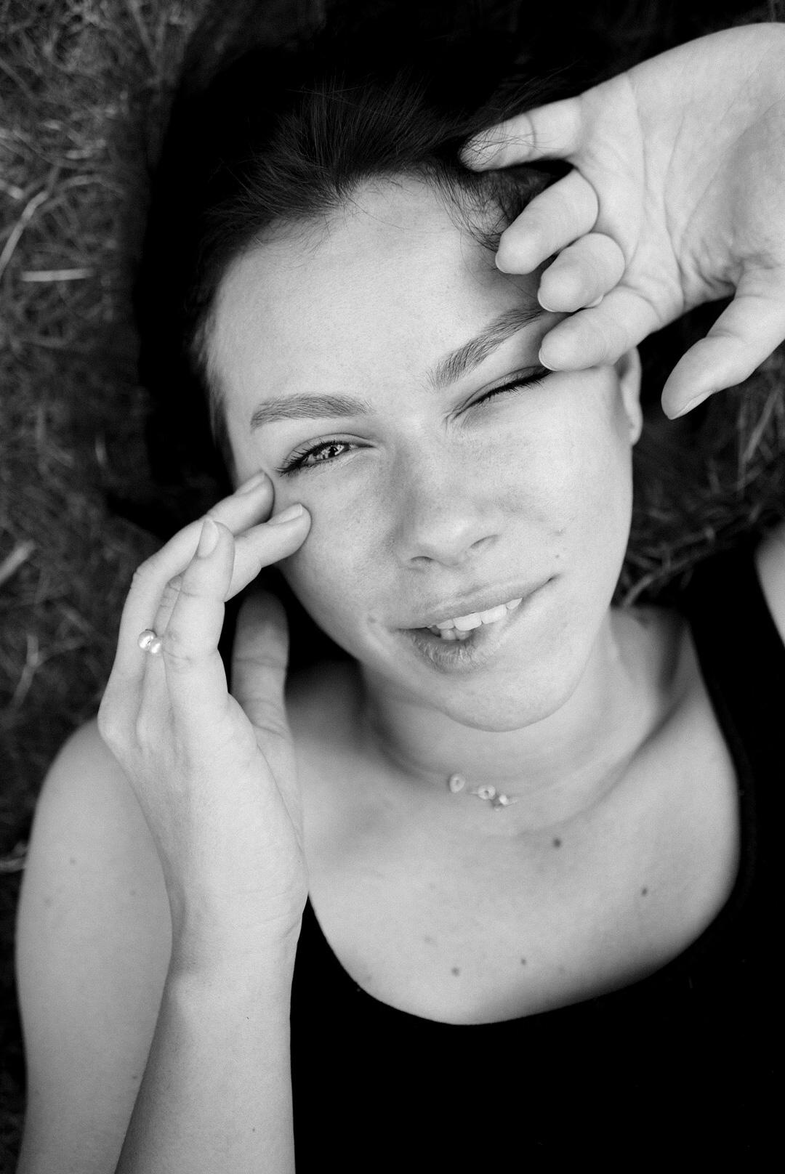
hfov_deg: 37.9
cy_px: 587
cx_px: 392
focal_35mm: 35
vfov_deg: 54.4
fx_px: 1143
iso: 250
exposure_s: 1/800
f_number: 2.8
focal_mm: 35
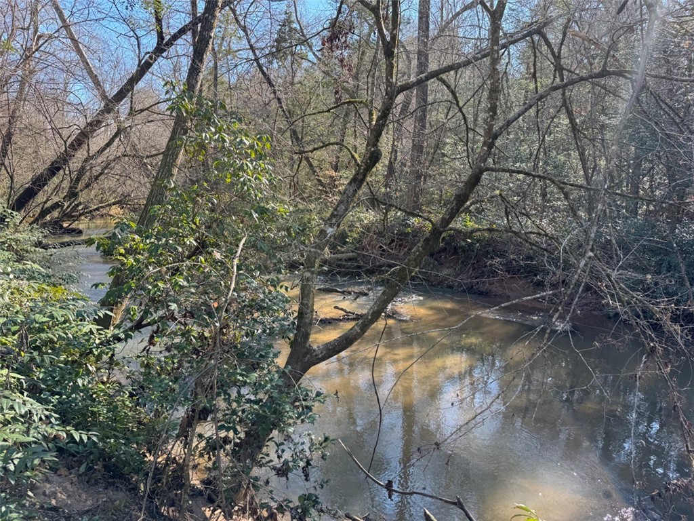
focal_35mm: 24
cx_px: 347
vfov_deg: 56.8
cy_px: 260
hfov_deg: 71.6
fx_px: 481
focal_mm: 6.86
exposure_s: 1/433
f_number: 1.78
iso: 80
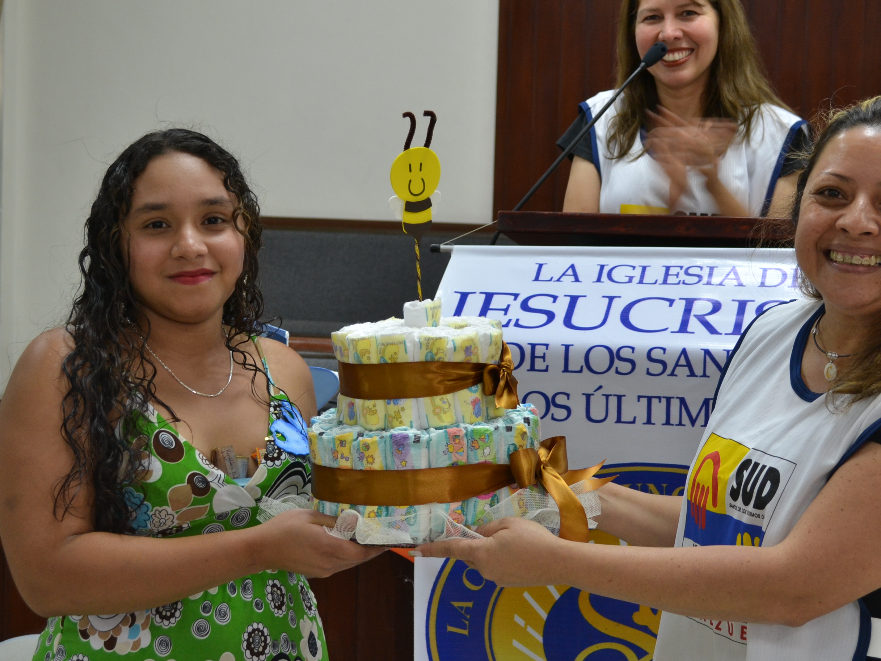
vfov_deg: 20.5
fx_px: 1824
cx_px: 550
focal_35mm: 72
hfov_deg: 27.1
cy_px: 351
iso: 400
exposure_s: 1/25
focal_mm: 35
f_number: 5
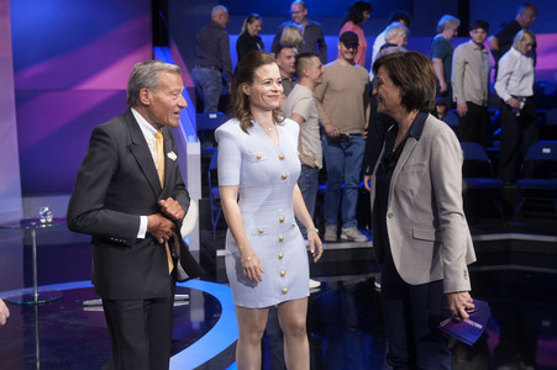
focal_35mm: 45
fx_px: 696
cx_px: 278
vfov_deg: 29.8
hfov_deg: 43.6
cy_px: 185
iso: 640
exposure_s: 1/125
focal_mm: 30
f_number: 2.2
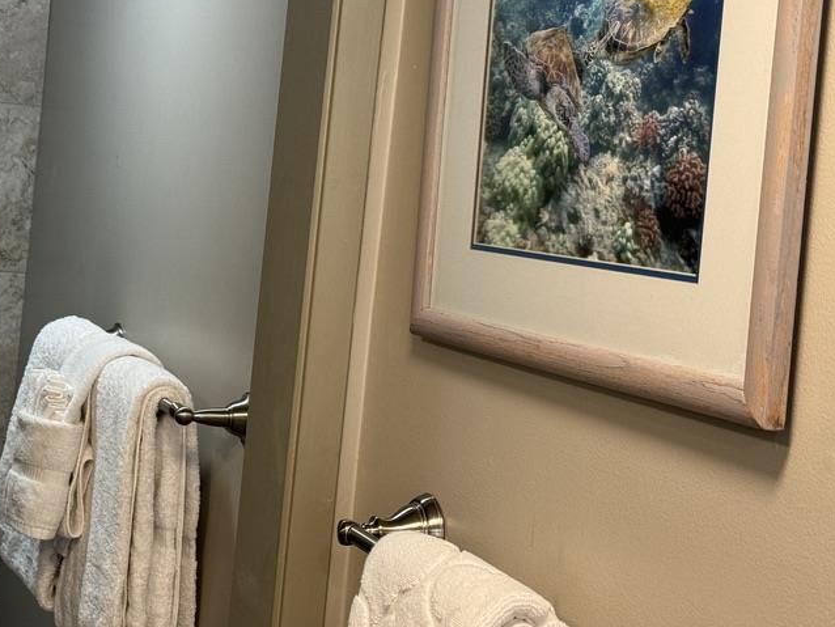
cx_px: 190
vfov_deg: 19.1
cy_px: 240
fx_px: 1858
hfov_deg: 25.0
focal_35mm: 77
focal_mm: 6.76
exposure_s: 1/60
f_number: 1.78
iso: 100
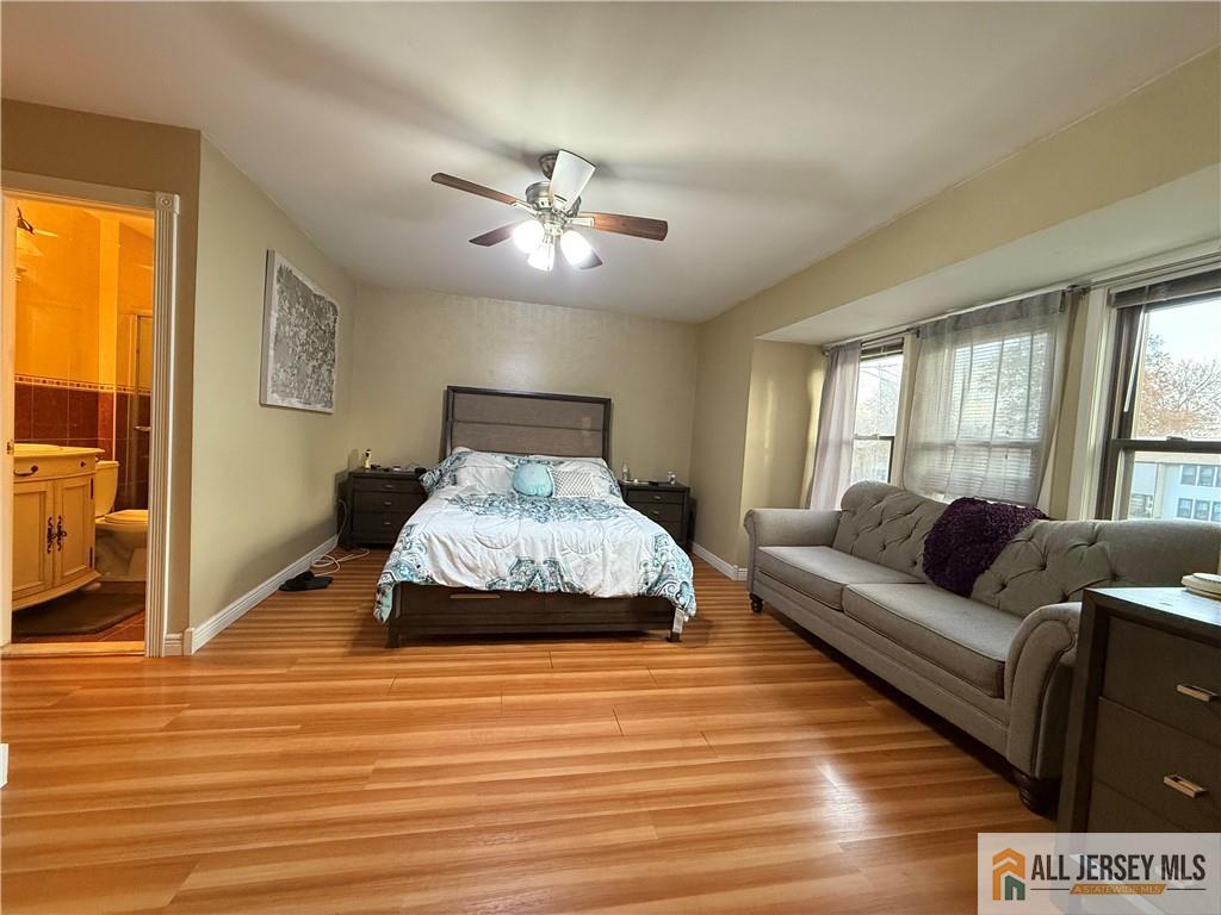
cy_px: 458
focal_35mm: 14
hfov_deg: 102.1
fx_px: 494
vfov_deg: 85.7
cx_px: 610
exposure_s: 1/60
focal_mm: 2.22
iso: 500
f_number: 2.2
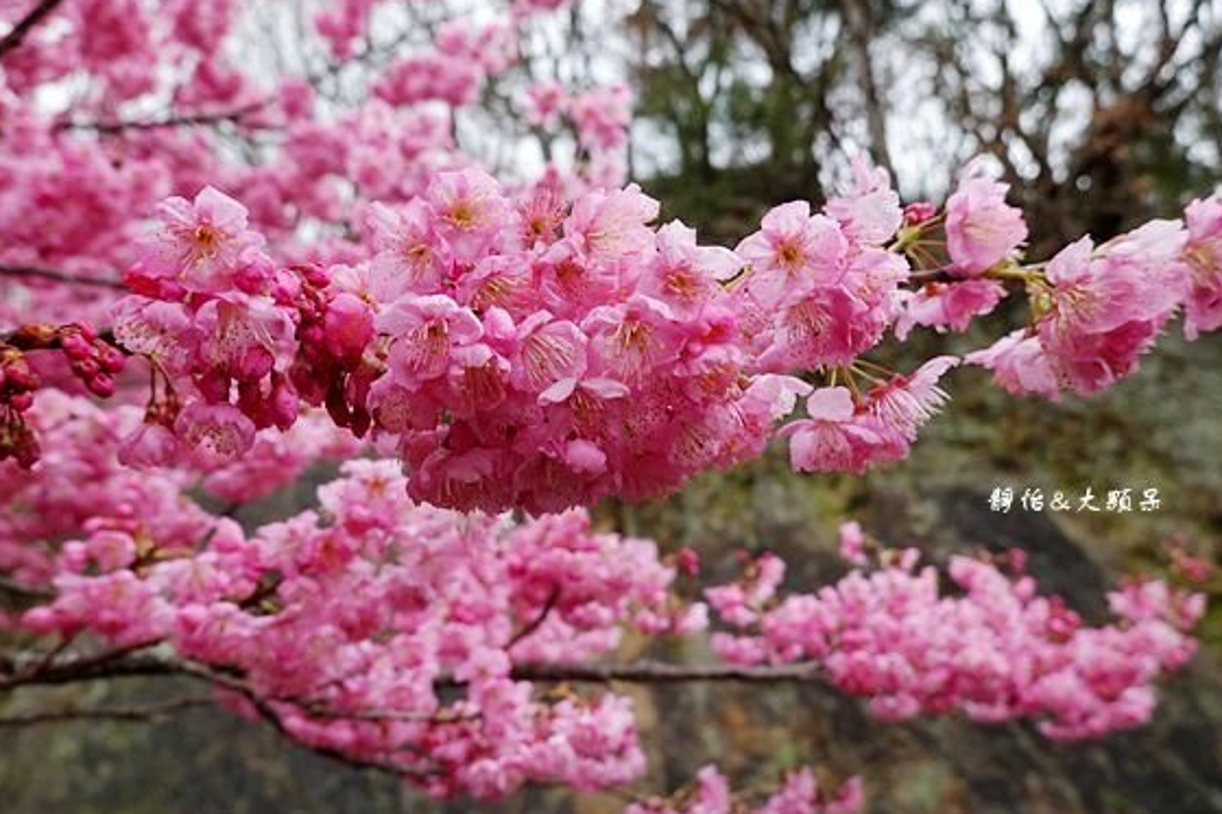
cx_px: 546
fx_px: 984
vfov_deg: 44.9
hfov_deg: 63.5
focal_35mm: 29
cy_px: 409
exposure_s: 1/200
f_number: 3.2
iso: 125
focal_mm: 9.36
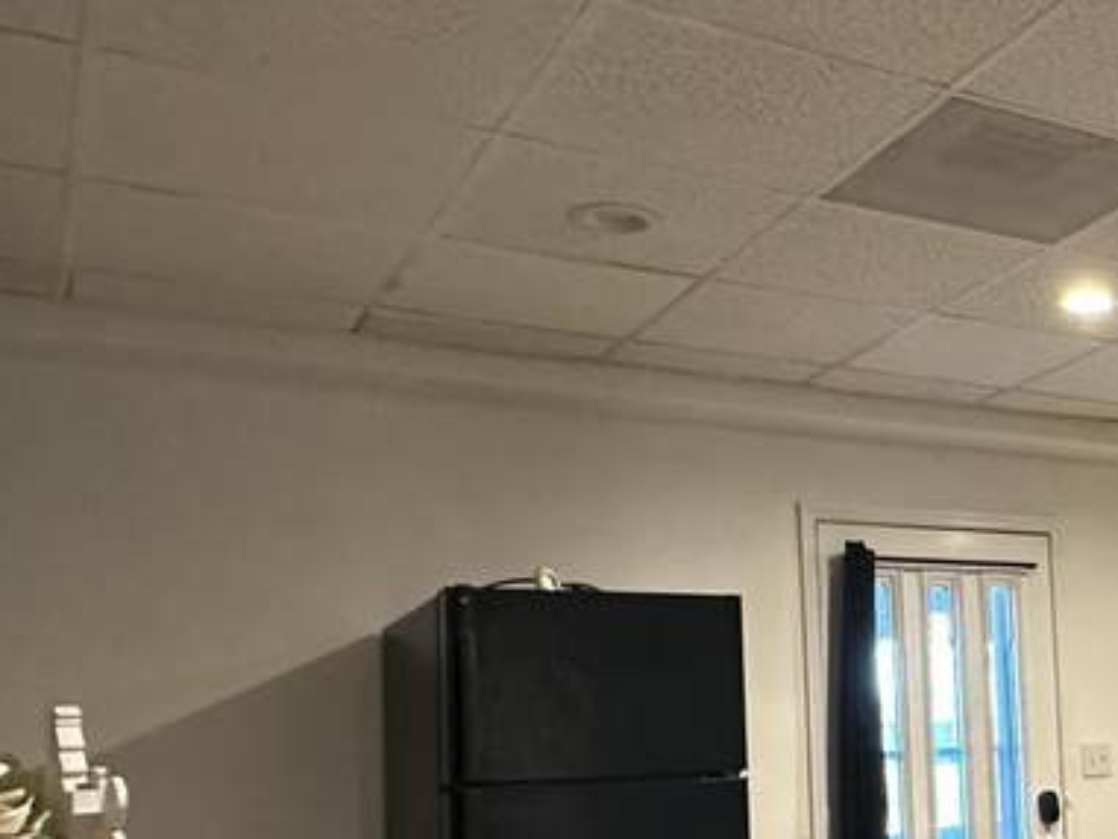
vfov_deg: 30.4
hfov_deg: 34.4
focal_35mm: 47
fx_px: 1518
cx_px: 1256
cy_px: 634
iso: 640
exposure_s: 1/60
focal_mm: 2.22
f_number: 2.2
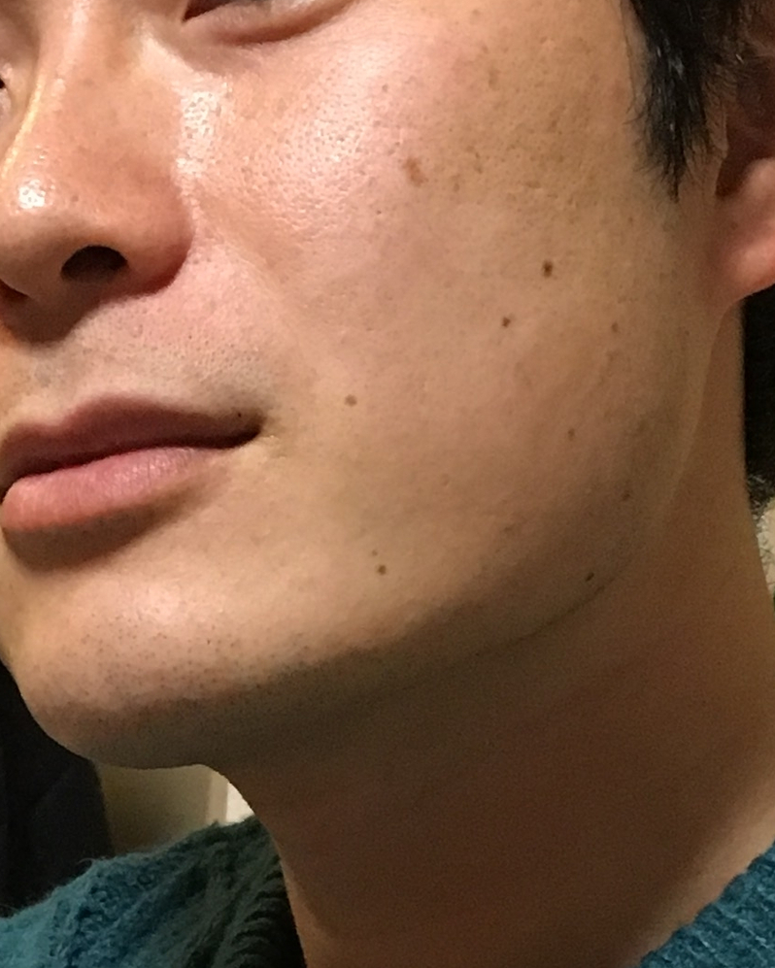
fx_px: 3124
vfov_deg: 17.1
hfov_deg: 13.9
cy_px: 1015
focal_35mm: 109
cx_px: -18
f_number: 2.2
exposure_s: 1/30
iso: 200
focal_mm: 4.2
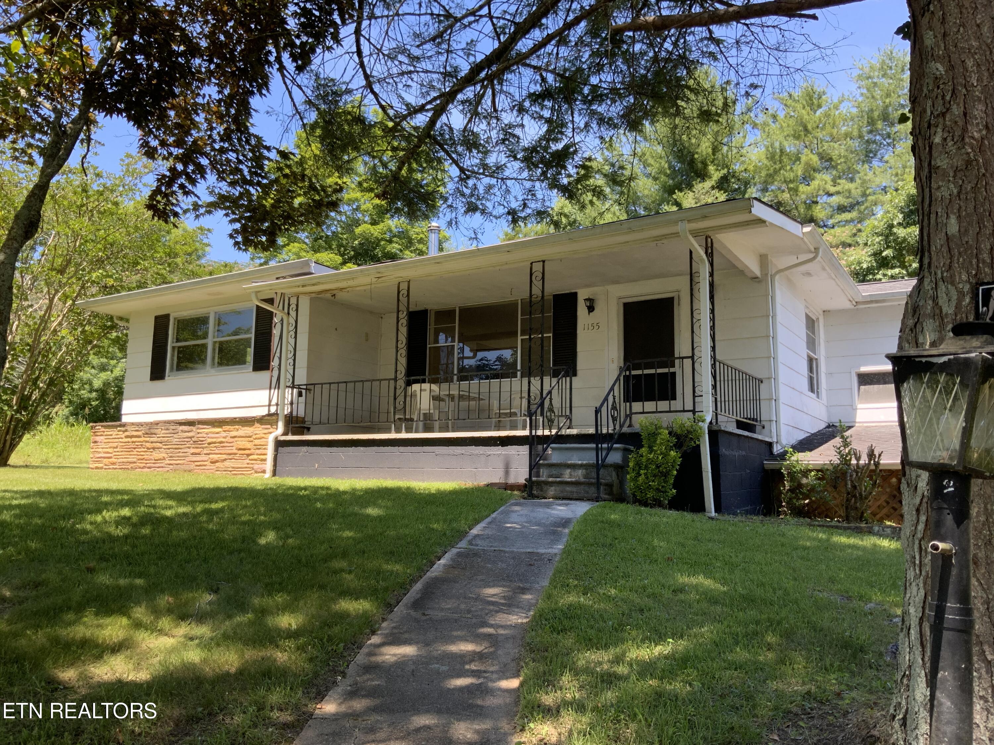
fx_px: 833
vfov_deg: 48.2
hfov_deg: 61.7
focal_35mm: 29
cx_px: 497
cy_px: 372
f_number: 1.8
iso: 16
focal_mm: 3
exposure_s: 1/294
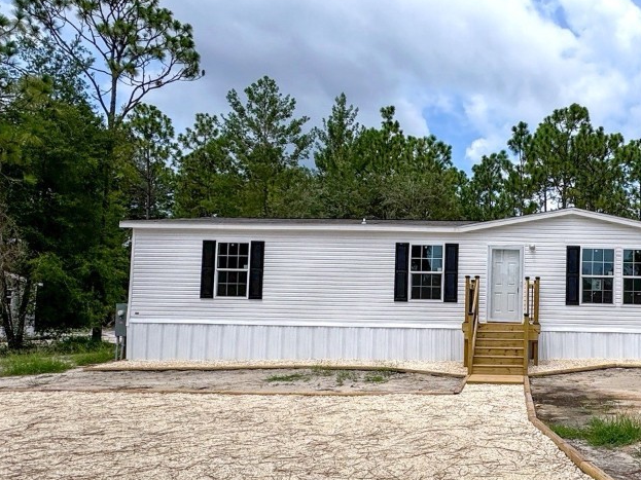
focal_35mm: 23
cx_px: 504
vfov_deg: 58.3
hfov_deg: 67.6
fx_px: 426
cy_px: 291
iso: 32
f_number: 2.2
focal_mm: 2.22
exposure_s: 1/3900
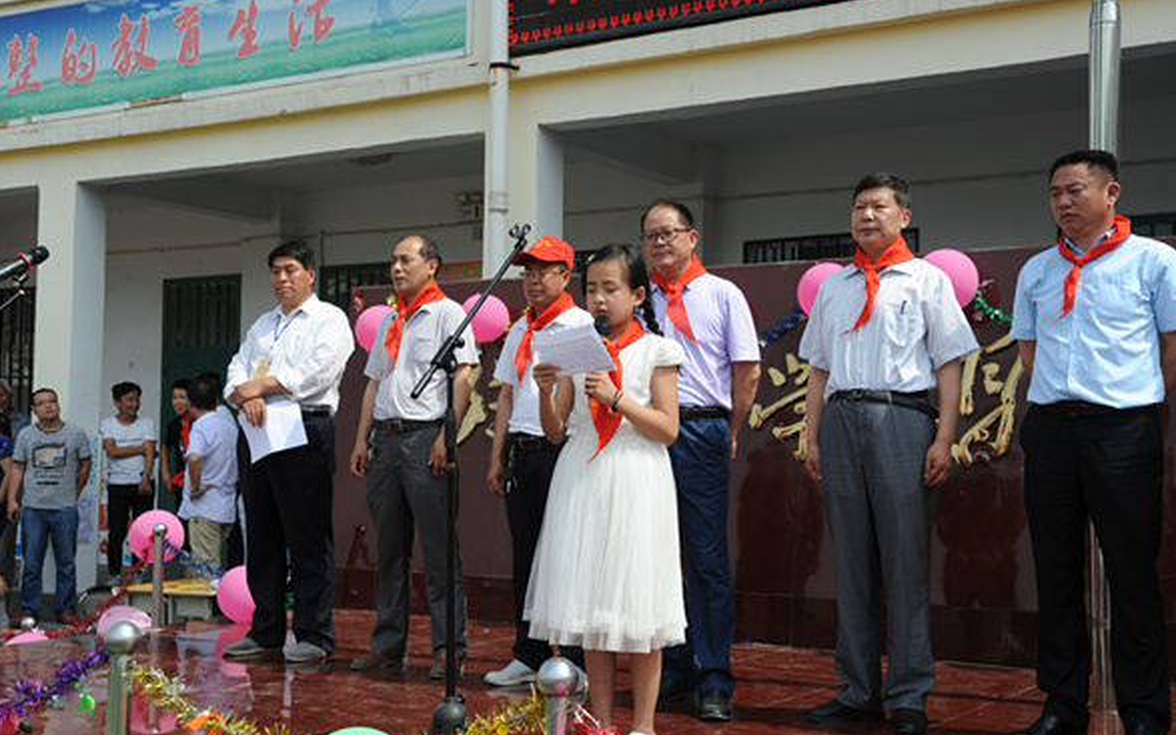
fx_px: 1603
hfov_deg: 40.3
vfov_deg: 25.8
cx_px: 583
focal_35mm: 50
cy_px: 380
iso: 200
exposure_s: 1/320
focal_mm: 48
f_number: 9
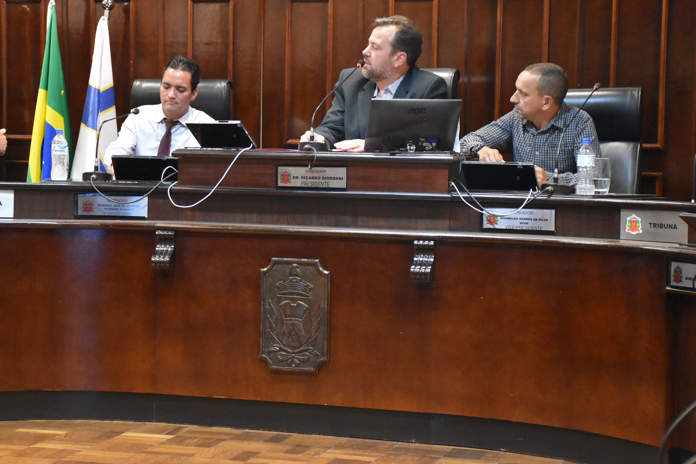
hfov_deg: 22.8
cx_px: 274
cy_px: 191
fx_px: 1721
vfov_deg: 15.4
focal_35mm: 89
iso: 5000
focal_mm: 48
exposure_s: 1/60
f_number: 4.5
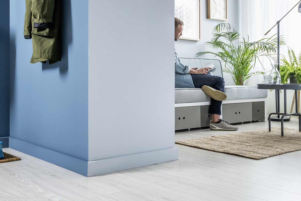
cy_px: 95
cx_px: 142
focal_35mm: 44
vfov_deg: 30.5
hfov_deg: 44.5
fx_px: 368
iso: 320
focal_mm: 31
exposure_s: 1/125
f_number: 7.1
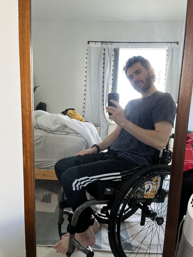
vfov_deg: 67.3
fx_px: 193
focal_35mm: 26
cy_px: 128
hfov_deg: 53.1
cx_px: 96
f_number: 1.6
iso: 125
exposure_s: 1/96
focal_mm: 5.1
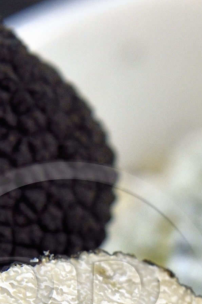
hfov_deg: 7.8
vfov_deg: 11.6
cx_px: 68
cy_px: 321
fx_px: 1474
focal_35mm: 175
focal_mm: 65
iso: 1600
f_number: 7.1
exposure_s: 1/30
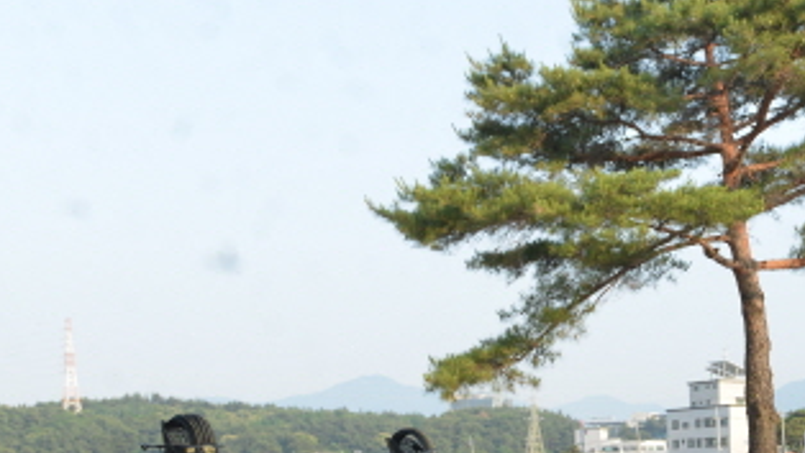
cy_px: 610
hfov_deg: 27.0
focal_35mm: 72
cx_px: 877
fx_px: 1538
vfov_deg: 15.8
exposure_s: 1/125
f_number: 7.1
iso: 200
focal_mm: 24
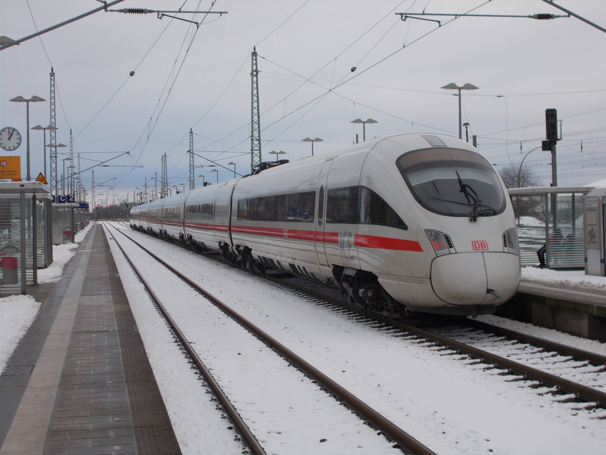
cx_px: 303
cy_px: 228
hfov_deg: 29.4
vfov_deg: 22.3
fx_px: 1155
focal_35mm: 66
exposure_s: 1/160
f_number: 5.3
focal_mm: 11.8
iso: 80
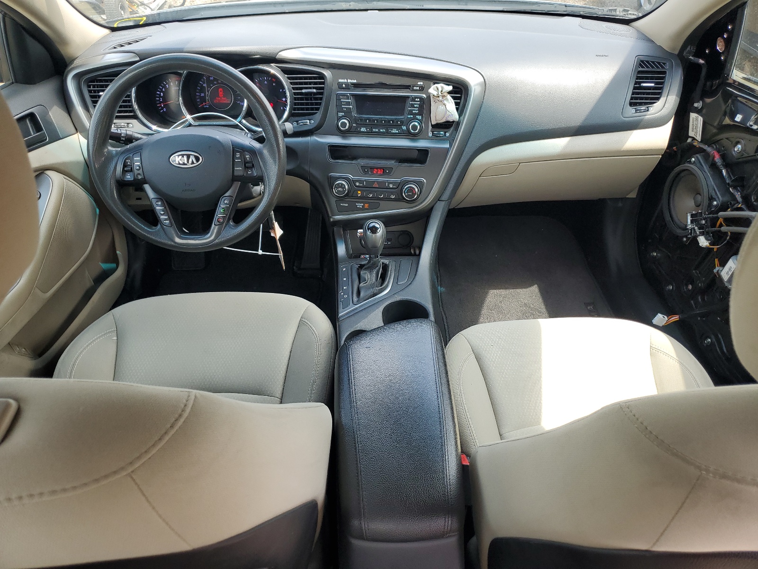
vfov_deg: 53.1
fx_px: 569
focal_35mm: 26
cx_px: 379
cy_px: 284
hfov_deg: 67.3
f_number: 1.5
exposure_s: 1/244
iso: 50
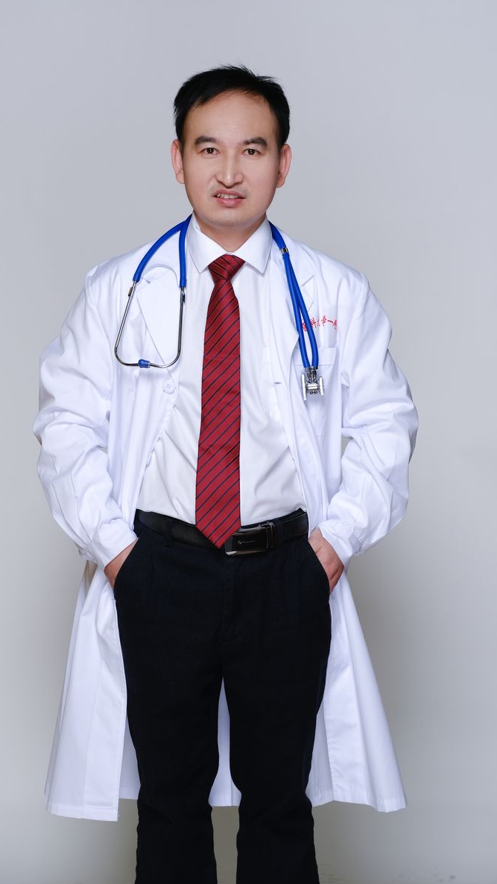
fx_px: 2085
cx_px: 241
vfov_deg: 23.9
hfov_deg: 13.6
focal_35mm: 89
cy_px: 446
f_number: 5
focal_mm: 56
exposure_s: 1/160
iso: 250
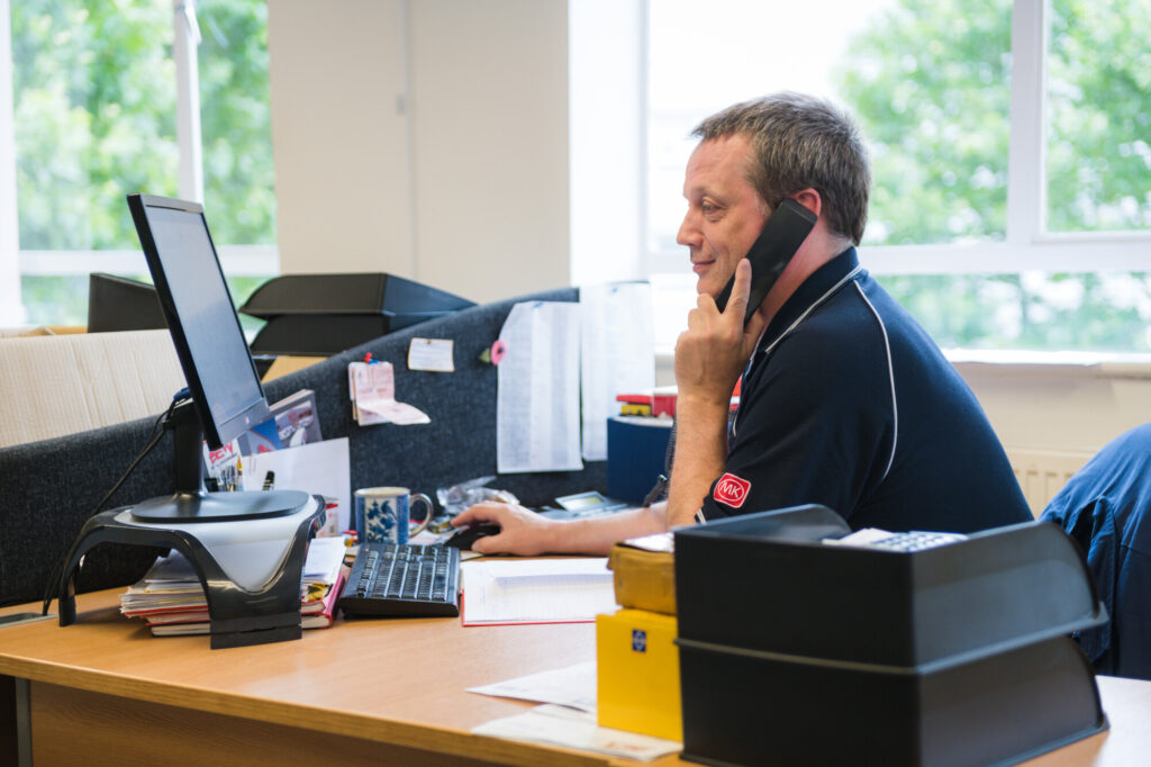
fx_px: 2109
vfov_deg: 20.6
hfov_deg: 30.5
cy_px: 384
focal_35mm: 66
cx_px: 576
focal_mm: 66
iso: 400
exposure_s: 1/100
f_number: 2.8
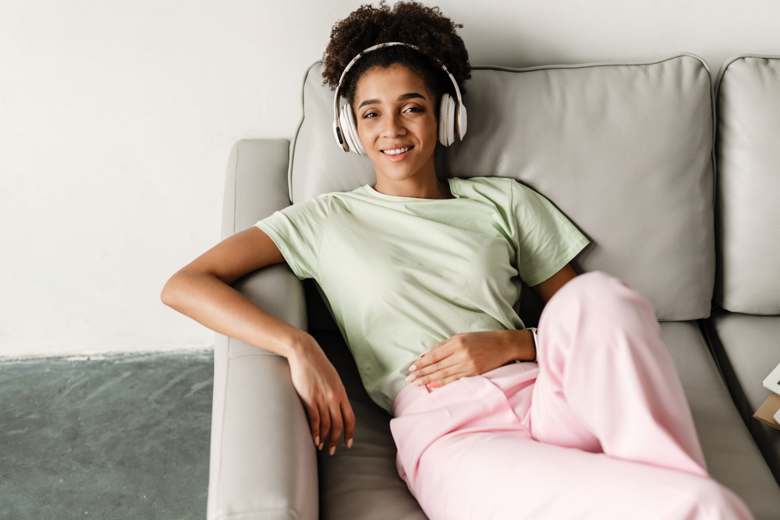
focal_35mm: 50
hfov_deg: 39.6
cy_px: 260
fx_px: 1083
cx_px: 390
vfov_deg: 27.0
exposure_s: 1/200
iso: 320
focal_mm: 50
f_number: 2
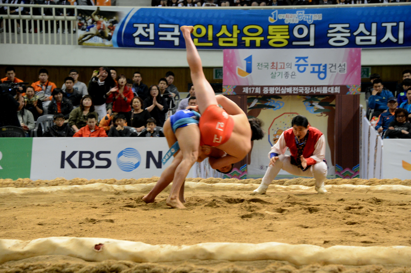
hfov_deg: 16.4
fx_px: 1426
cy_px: 136
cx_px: 206
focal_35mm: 125
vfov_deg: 10.9
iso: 5000
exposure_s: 1/160
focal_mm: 125
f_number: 6.3
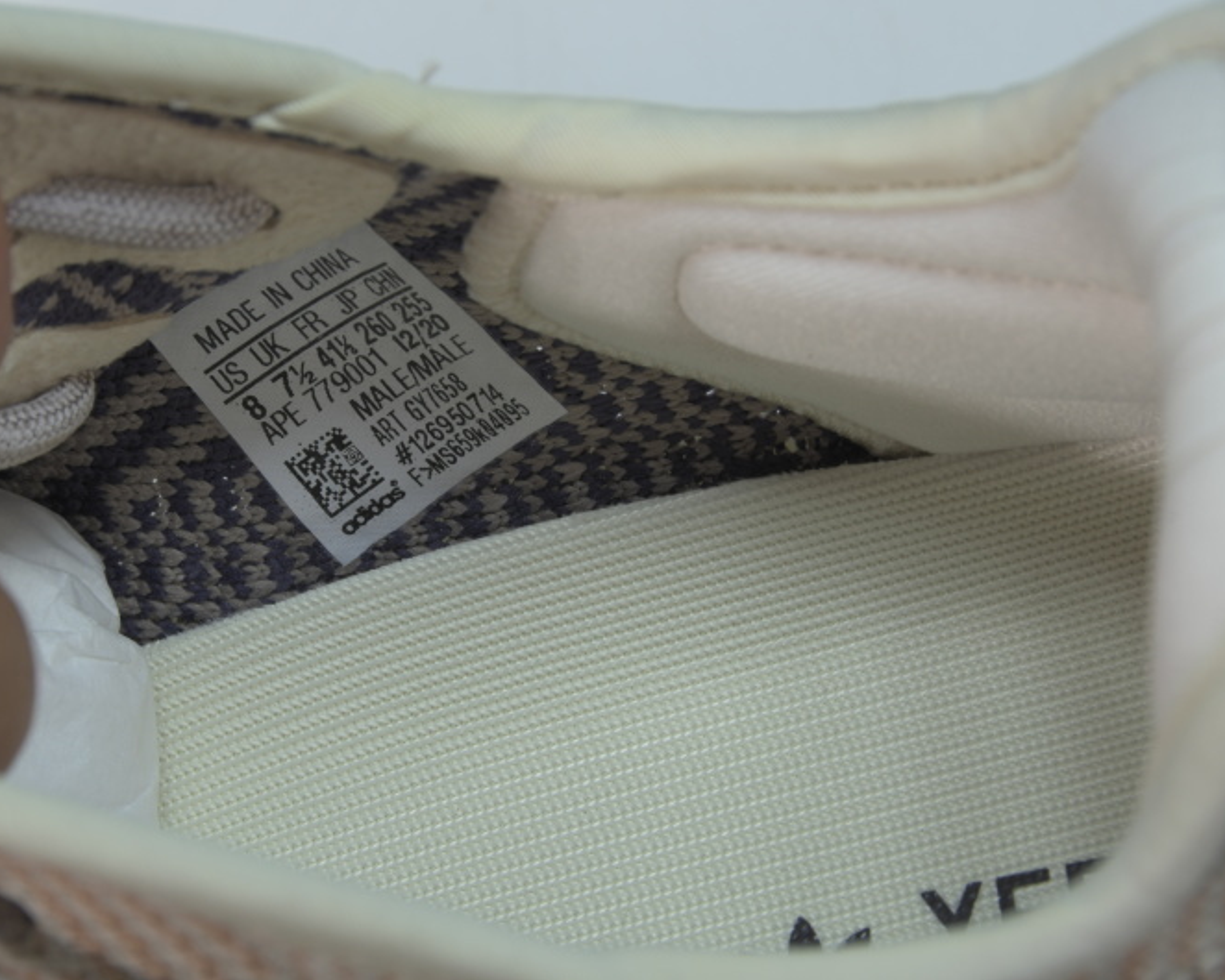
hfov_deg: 9.5
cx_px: 524
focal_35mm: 204
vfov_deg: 7.6
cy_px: 489
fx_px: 7398
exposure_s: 1/250
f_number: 13
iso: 200
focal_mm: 120
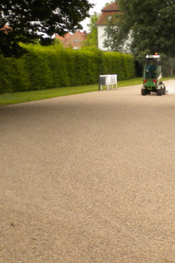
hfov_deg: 15.4
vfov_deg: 23.1
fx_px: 643
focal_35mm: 88
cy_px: 153
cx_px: 151
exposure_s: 1/130
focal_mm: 6.3
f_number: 4.6
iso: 80
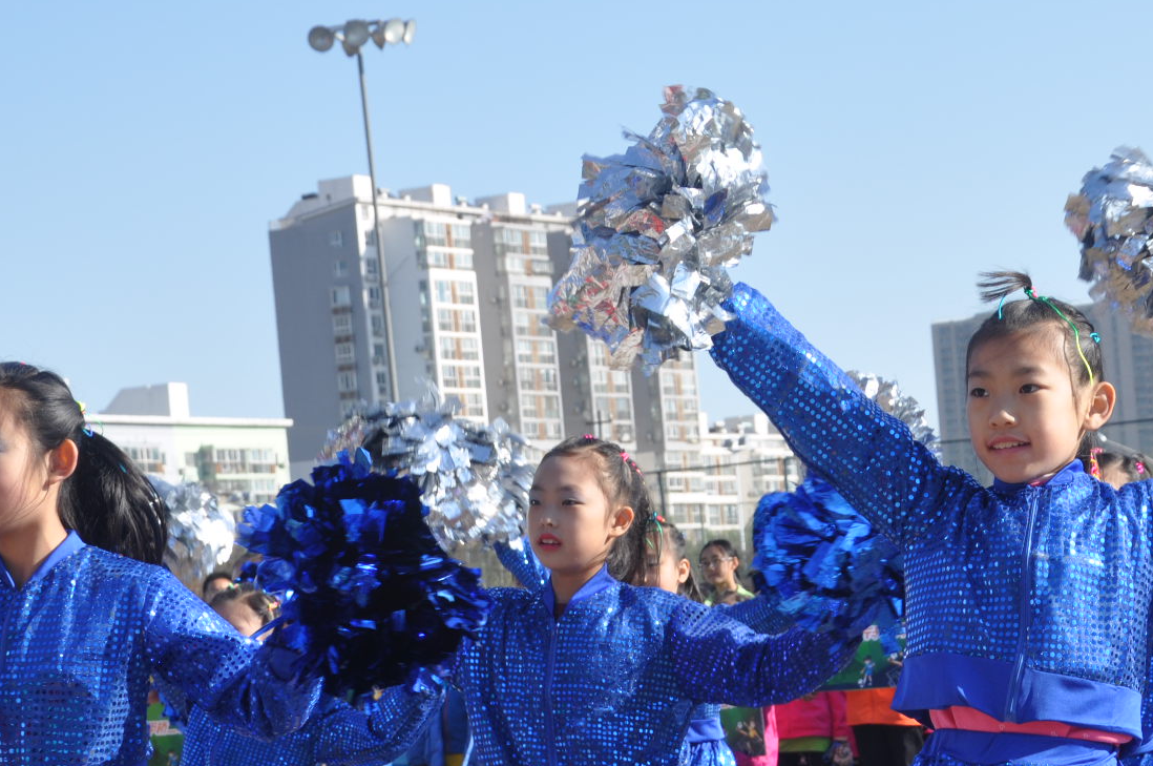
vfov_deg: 11.1
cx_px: 855
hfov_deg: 16.6
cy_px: 650
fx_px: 3934
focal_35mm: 123
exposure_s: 1/320
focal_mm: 42
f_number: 9
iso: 200
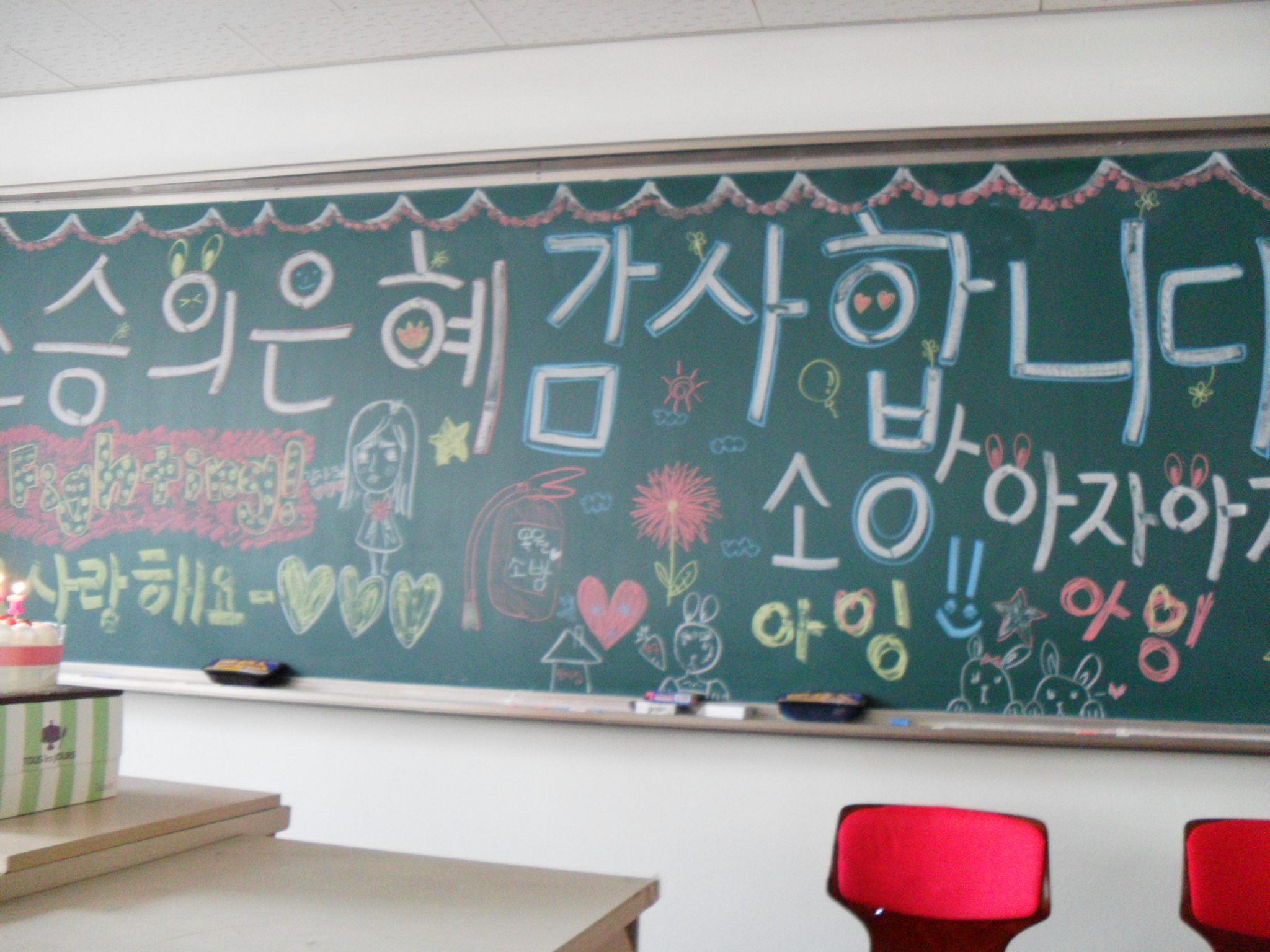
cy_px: 476
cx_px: 635
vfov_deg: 40.7
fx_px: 1284
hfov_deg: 52.6
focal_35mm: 35
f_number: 3
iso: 200
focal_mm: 6.3
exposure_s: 1/8
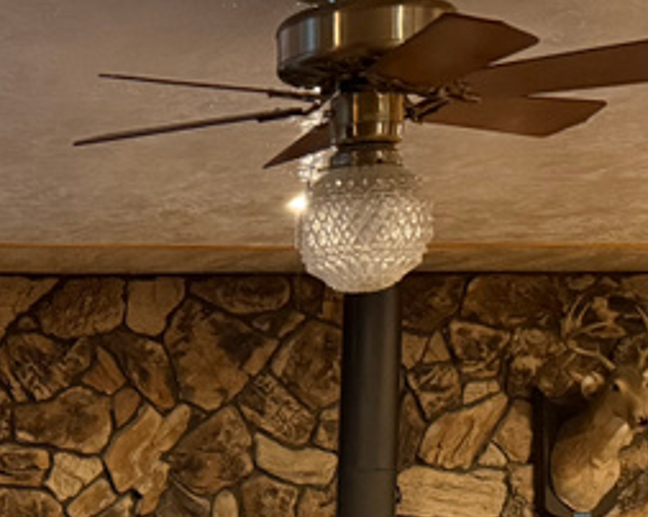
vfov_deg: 14.8
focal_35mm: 95
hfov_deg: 19.2
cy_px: 811
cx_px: -87
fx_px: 1821
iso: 800
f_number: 1.78
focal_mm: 6.76
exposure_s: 1/40
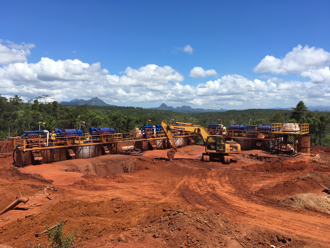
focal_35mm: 29
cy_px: 124
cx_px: 165
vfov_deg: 48.2
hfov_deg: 61.7
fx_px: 276
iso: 25
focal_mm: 4.15
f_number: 2.2
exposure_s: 1/1603
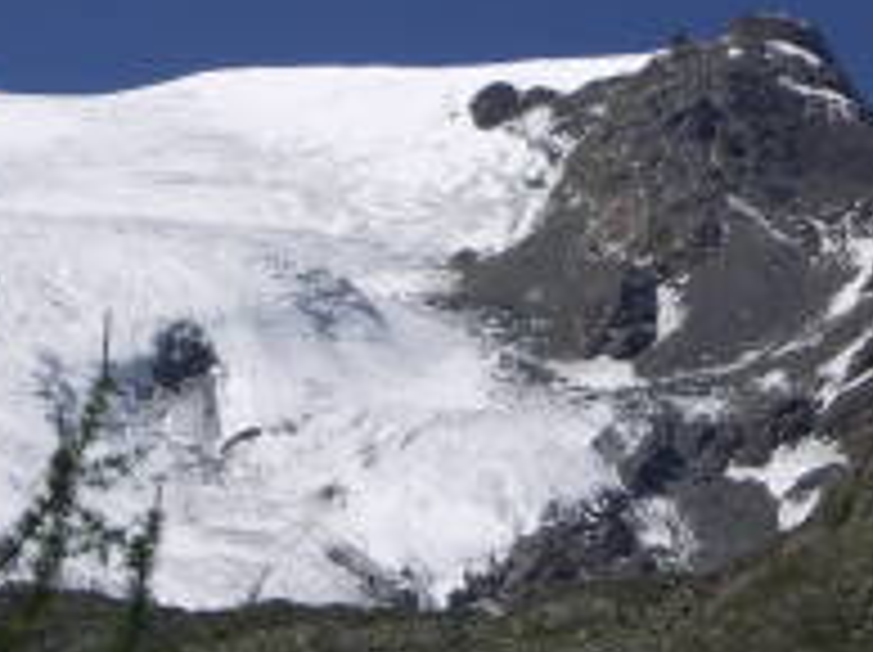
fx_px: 9043
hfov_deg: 5.5
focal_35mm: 359
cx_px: -135
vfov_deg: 4.1
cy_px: 234
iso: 50
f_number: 6.3
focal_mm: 35
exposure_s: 1/500
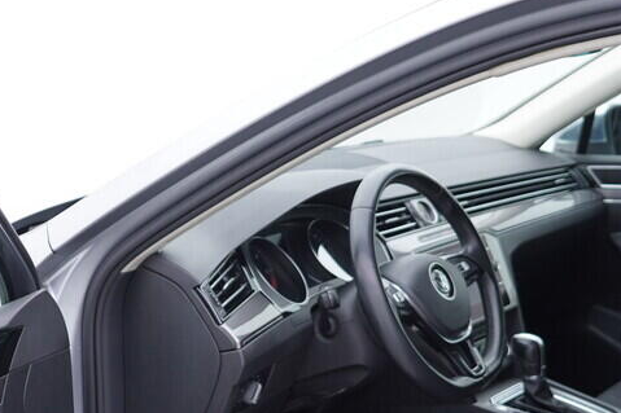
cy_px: 424
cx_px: 292
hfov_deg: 26.3
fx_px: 1328
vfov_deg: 17.3
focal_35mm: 77
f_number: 3.2
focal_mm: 24
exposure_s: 1/40
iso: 125
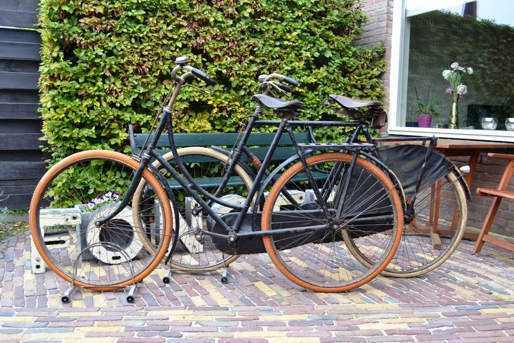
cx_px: 257
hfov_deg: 57.2
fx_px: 471
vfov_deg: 40.0
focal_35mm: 33
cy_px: 172
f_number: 5.6
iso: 400
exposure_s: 1/125
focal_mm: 22
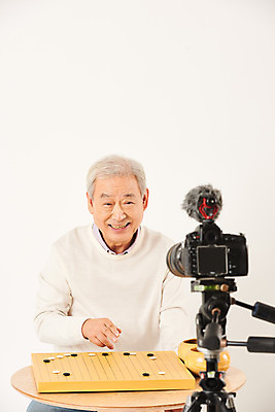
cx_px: 138
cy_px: 206
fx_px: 1431
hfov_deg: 11.0
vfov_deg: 16.4
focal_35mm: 125
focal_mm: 125
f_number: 7.1
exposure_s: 1/125
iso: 100
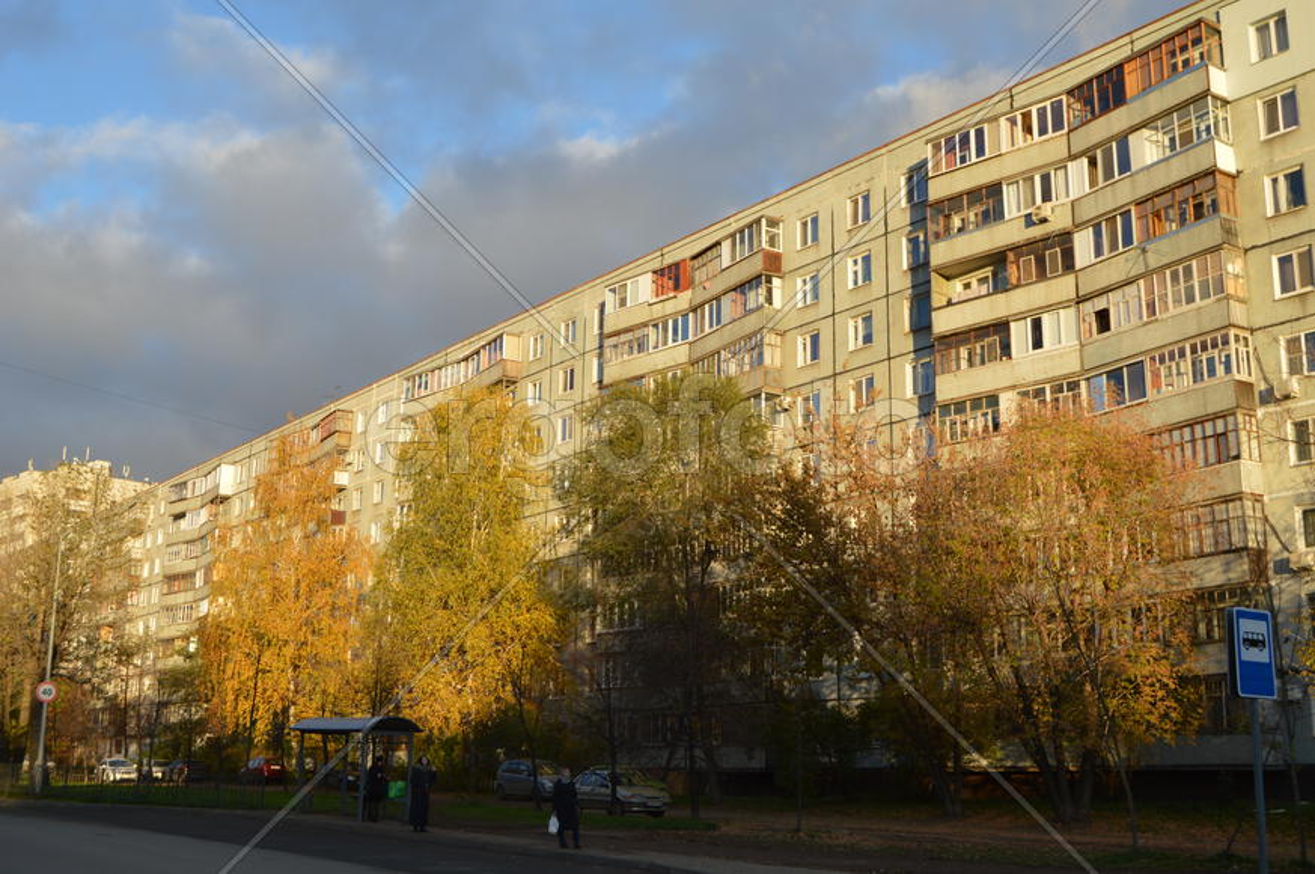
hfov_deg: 49.6
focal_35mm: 39
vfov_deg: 34.1
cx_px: 658
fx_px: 1423
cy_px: 437
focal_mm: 26
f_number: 6.3
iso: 100
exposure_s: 1/160
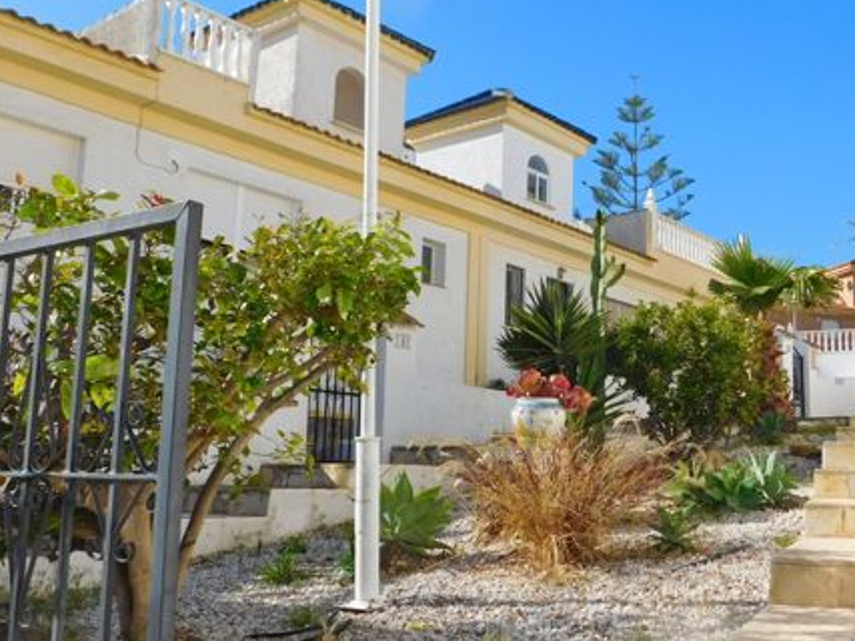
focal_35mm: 38
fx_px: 938
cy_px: 340
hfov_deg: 48.6
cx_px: 532
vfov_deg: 37.7
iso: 125
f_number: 6
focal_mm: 4
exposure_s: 1/500
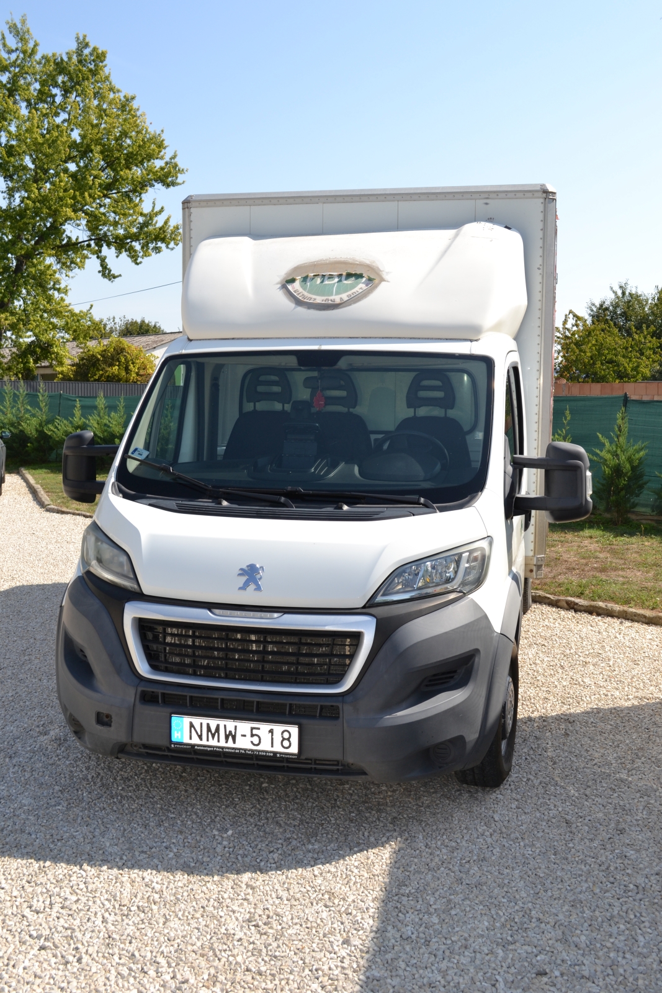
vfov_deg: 53.1
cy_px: 496
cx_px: 331
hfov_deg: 36.9
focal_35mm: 36
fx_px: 993
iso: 100
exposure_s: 1/200
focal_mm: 24
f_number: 8
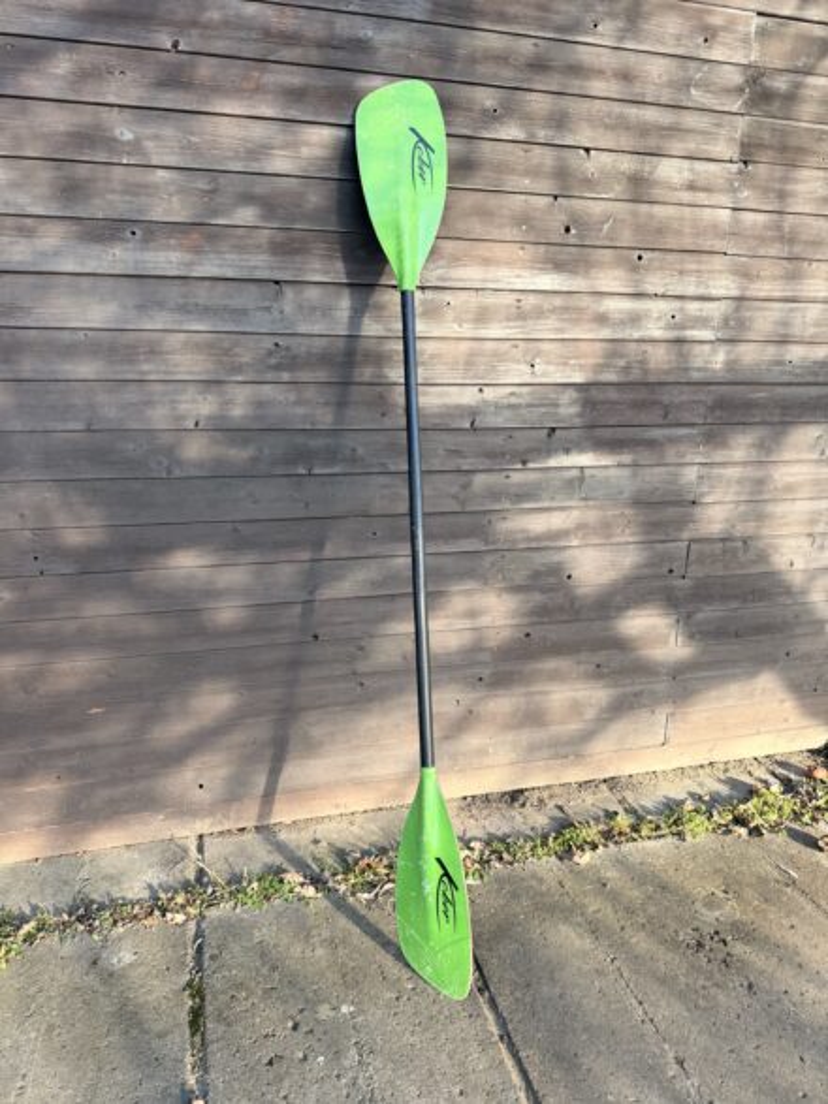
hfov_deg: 56.8
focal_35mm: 24
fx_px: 766
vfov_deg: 71.6
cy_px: 552
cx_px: 414
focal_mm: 6.76
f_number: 1.78
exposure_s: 1/317
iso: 80
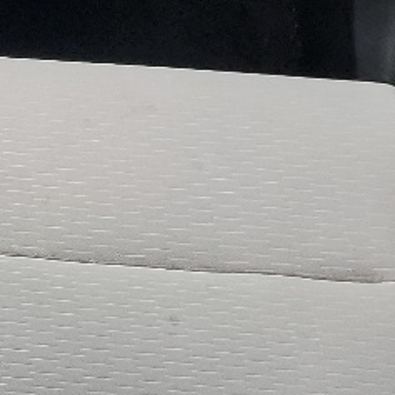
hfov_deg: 10.2
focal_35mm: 155
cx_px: -440
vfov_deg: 11.3
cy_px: 152
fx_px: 2001
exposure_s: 1/222
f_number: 1.5
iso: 50
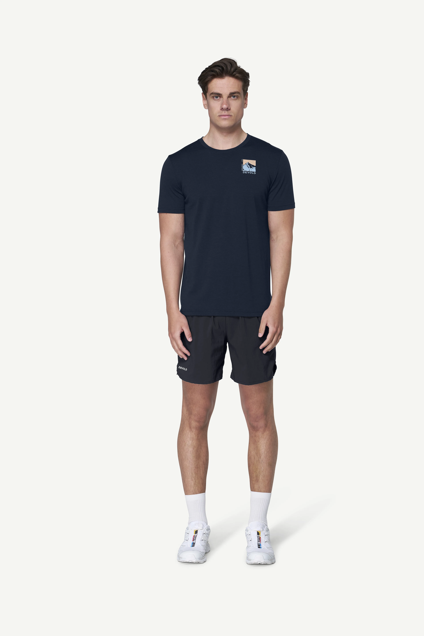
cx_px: 212
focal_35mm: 70
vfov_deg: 28.8
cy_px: 318
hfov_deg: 19.5
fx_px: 1237
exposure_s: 1/50
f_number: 5.6
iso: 100
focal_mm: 70
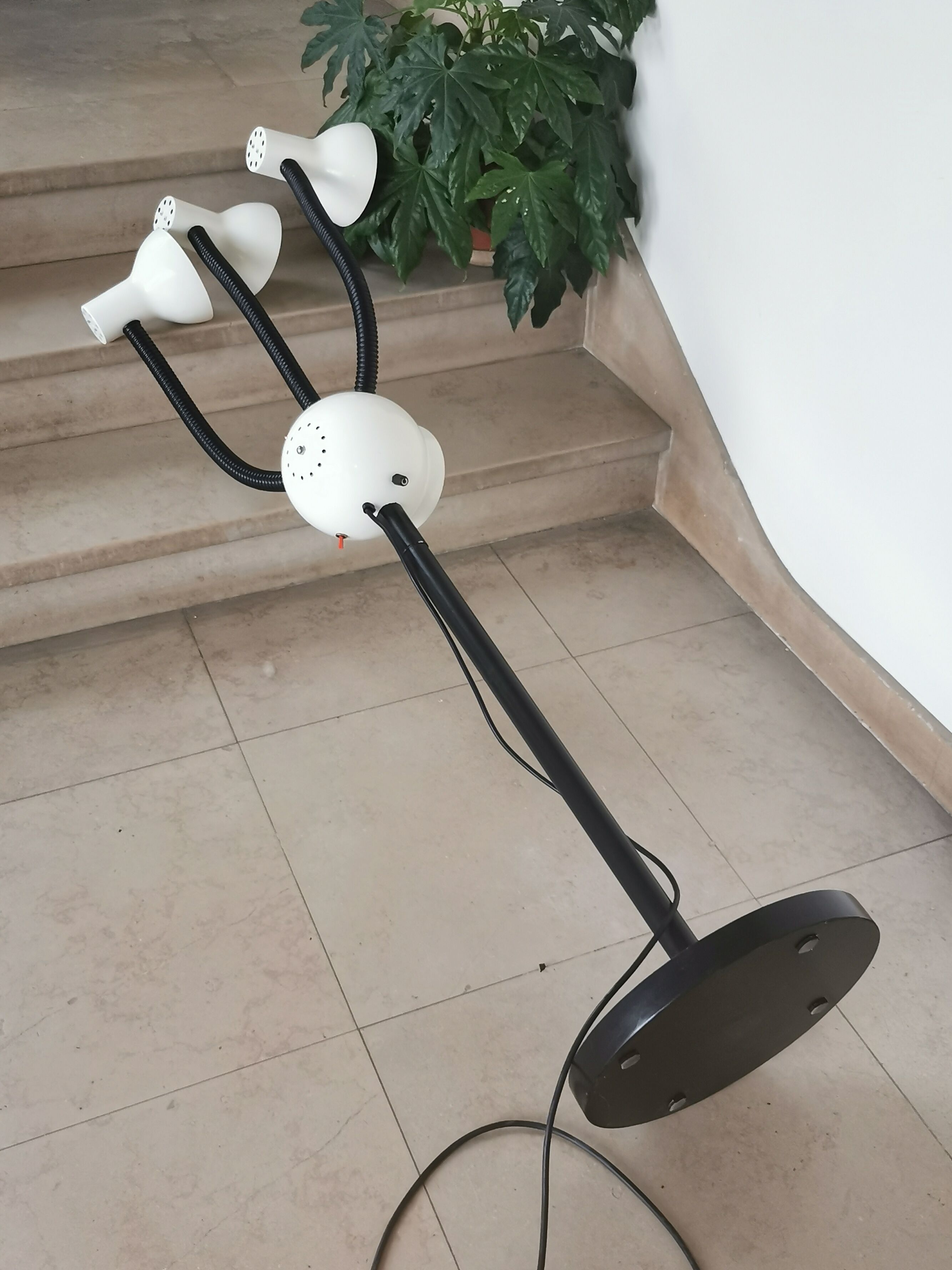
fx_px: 1357
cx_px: 483
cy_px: 646
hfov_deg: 38.7
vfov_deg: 50.1
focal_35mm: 37
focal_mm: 5.58
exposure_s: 1/50
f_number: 1.8
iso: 250
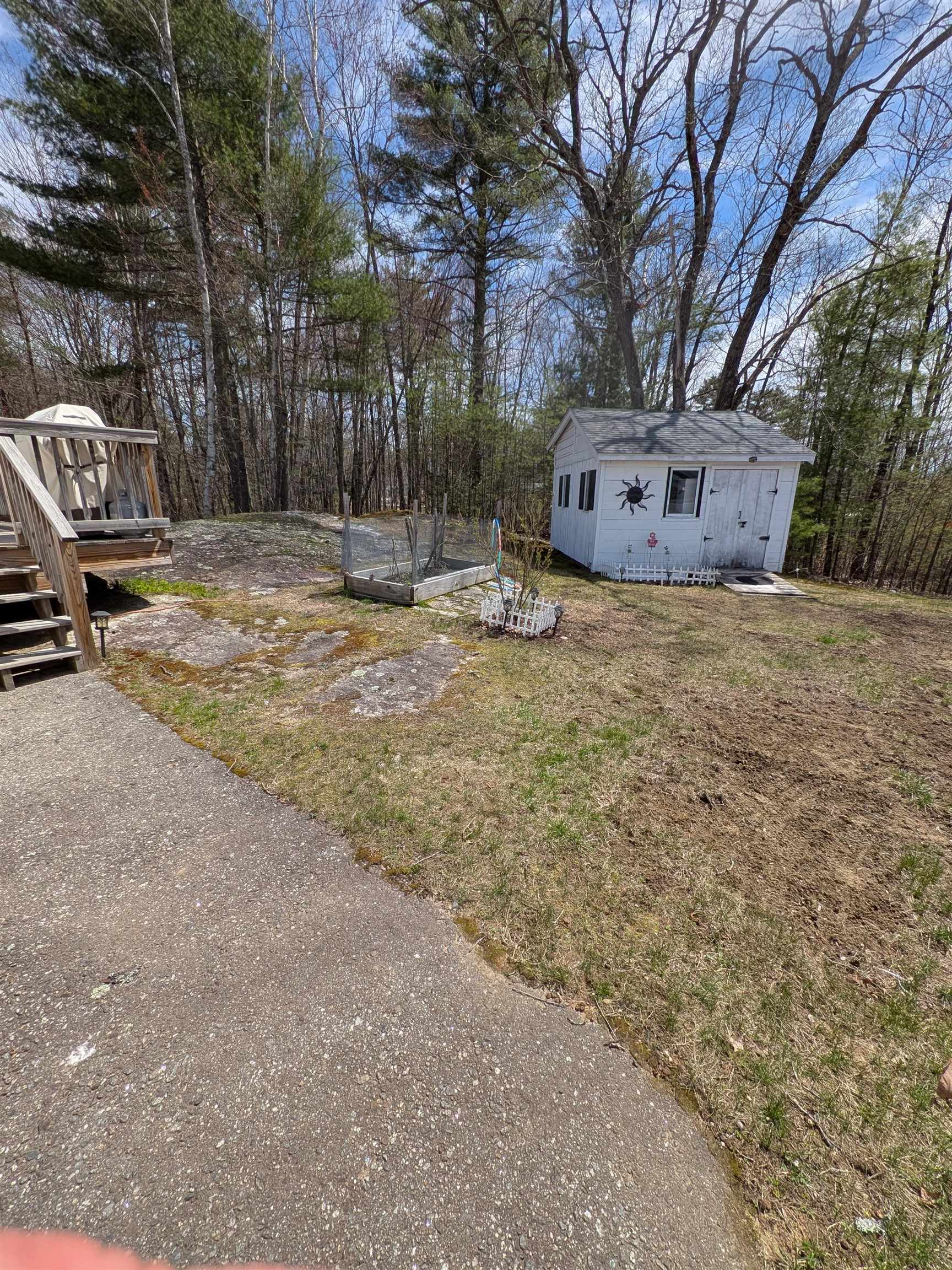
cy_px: 635
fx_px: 477
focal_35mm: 13
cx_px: 476
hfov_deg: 89.9
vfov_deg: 106.2
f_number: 2.2
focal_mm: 1.54
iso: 30
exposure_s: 1/1036
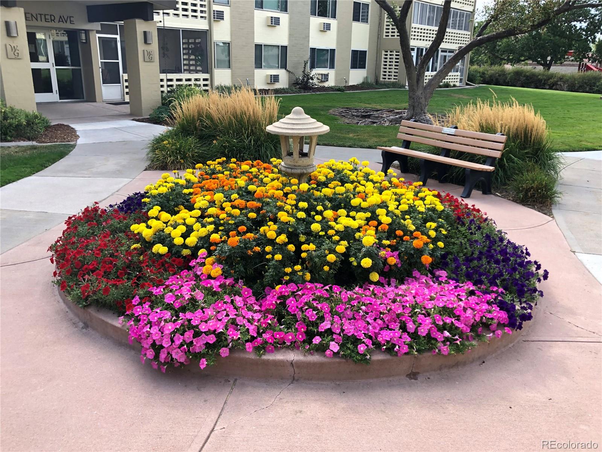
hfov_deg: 63.4
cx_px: 301
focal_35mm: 28
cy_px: 226
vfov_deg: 49.7
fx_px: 487
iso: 20
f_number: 1.8
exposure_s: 1/322
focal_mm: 4
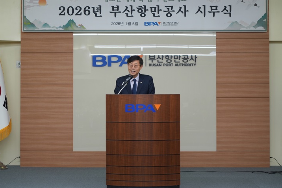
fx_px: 525
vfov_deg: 20.3
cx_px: 137
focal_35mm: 67
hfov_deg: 30.1
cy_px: 90
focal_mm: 60
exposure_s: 1/60
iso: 400
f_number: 4
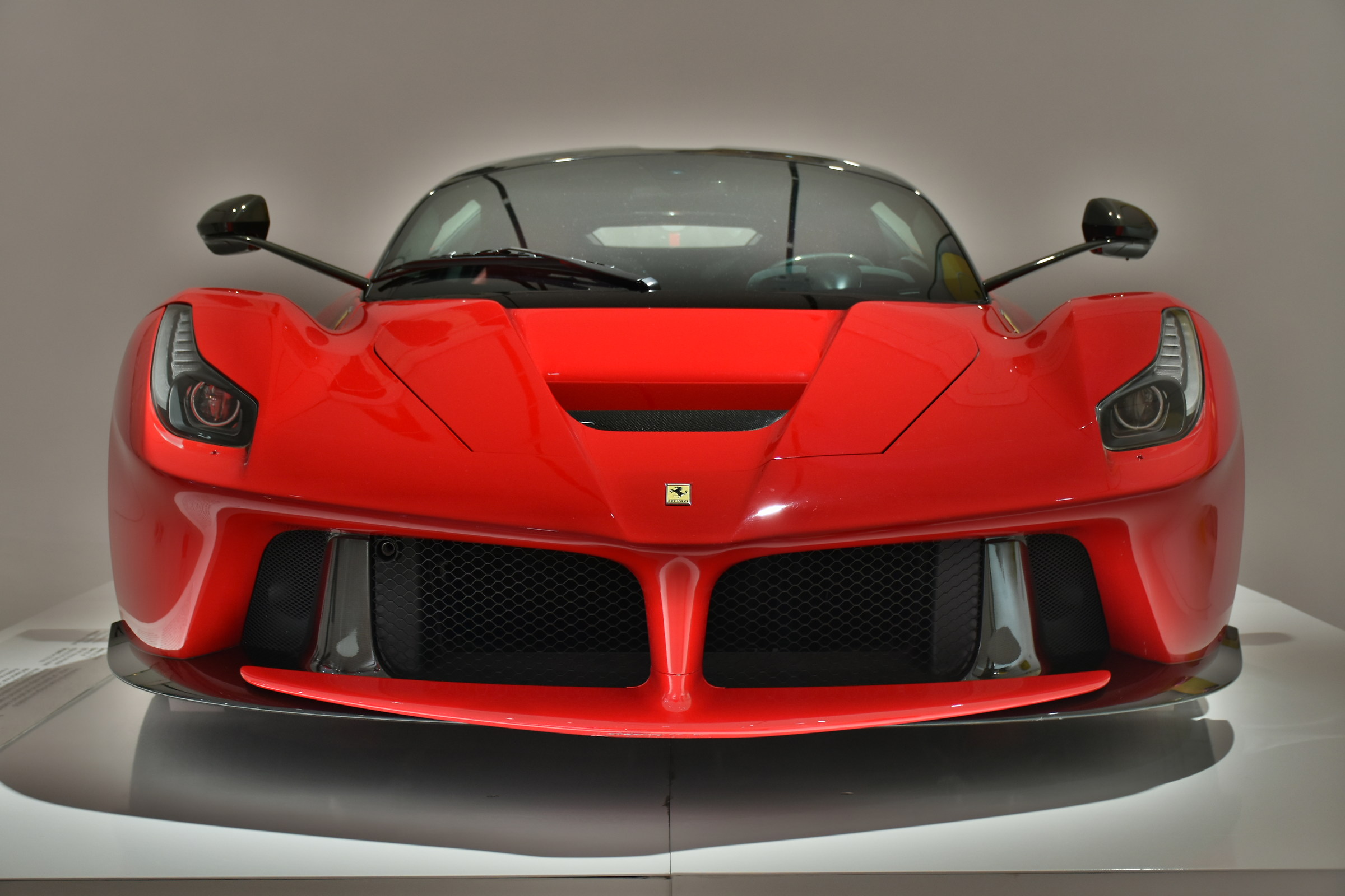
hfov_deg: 37.9
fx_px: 1961
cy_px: 448
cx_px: 672
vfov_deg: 25.8
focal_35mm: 52
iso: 640
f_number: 4.2
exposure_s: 1/25
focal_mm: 35
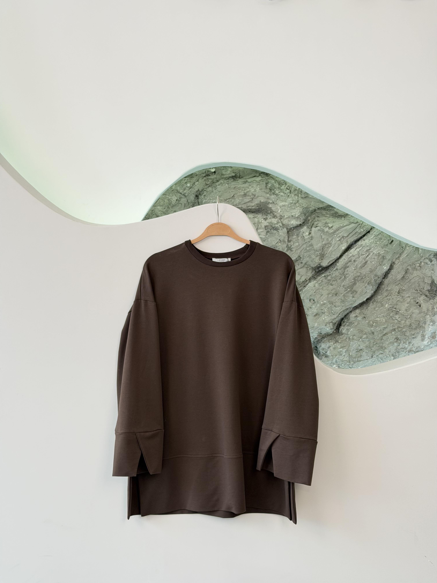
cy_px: 292
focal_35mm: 48
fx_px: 808
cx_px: 218
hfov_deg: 30.3
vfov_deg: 39.7
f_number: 1.78
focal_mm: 6.76
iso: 50
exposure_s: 1/135
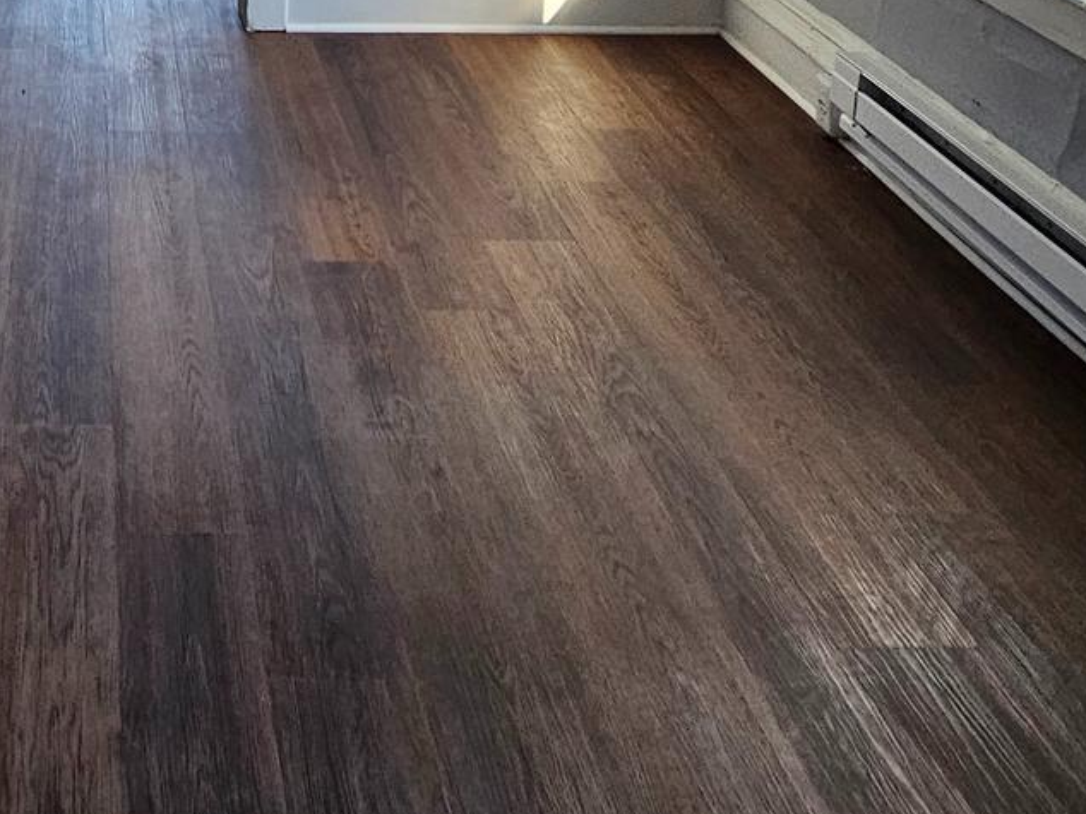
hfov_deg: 41.5
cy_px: -394
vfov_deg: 25.9
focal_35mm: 42
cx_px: 122
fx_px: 1317
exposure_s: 1/60
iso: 200
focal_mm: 2.2
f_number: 2.2
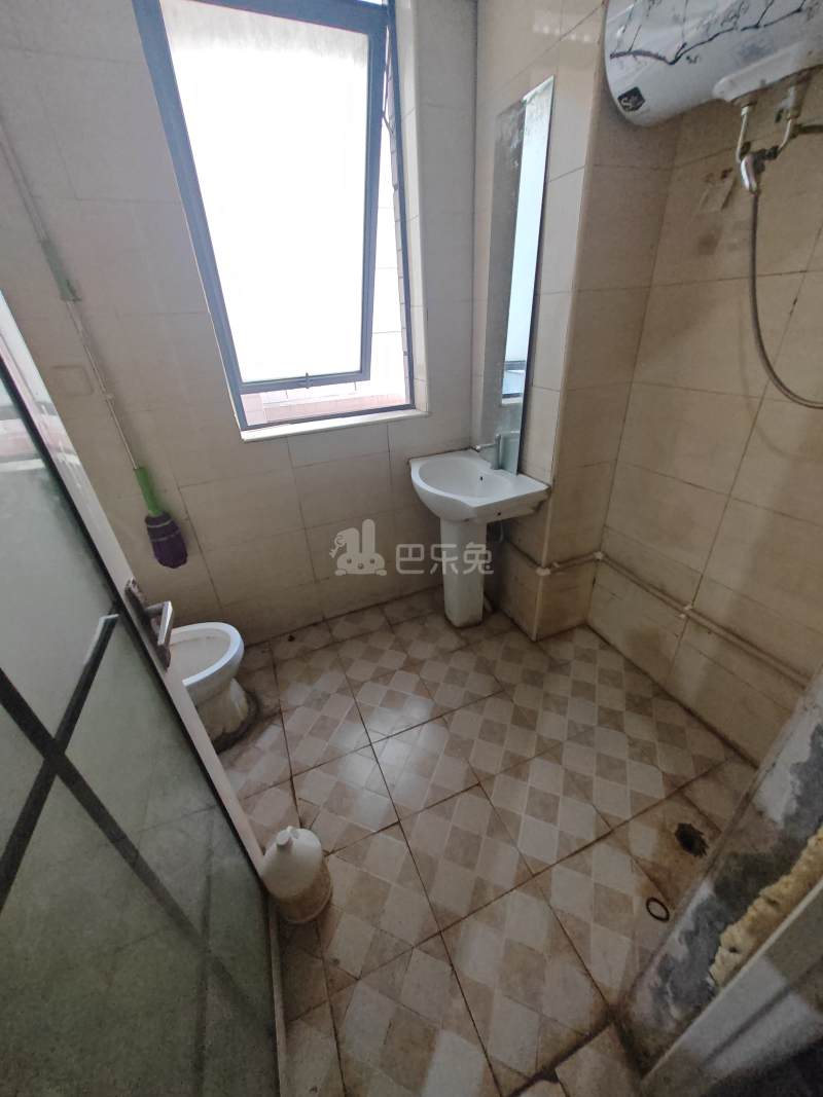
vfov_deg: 106.2
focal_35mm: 13
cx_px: 412
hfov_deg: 89.9
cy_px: 548
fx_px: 412
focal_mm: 1.82
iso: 640
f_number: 2
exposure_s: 1/50
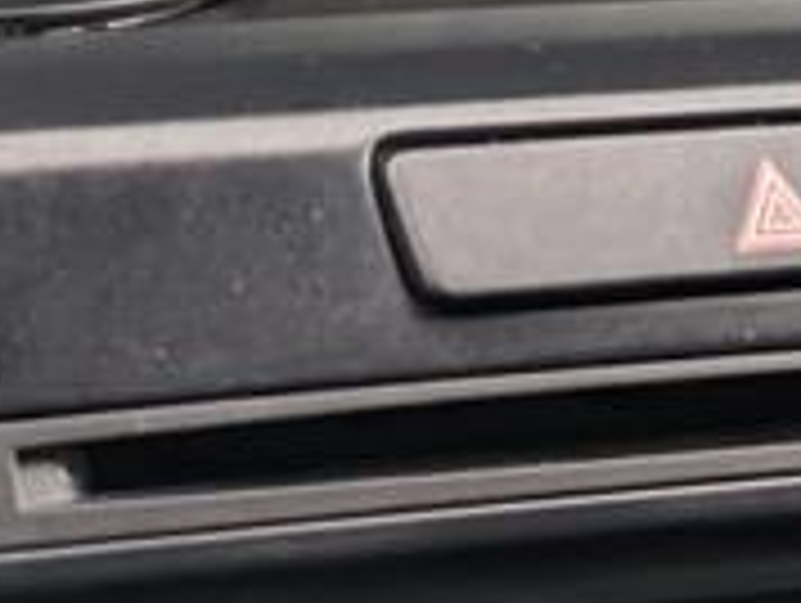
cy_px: -450
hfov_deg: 11.2
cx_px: 504
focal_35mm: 176
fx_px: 4078
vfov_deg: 8.2
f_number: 1.68
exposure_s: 1/476
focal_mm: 6.9
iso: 268
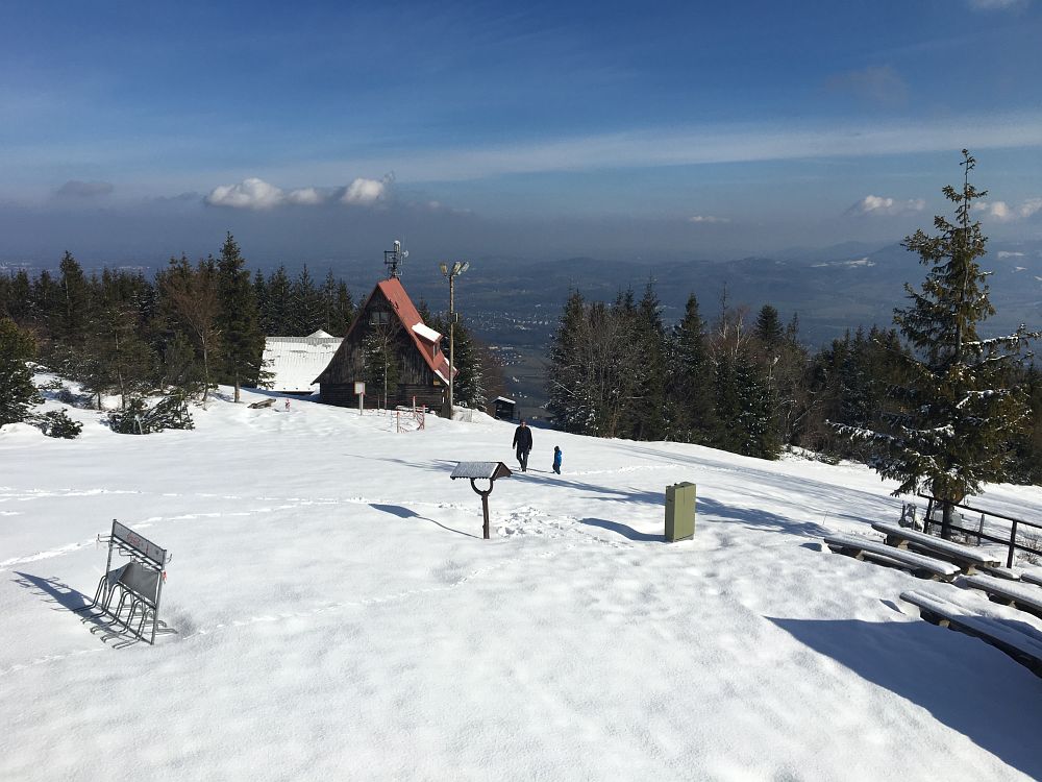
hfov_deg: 61.7
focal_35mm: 29
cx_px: 521
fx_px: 873
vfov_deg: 48.2
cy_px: 391
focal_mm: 4.15
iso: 25
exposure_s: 1/3663
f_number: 2.2
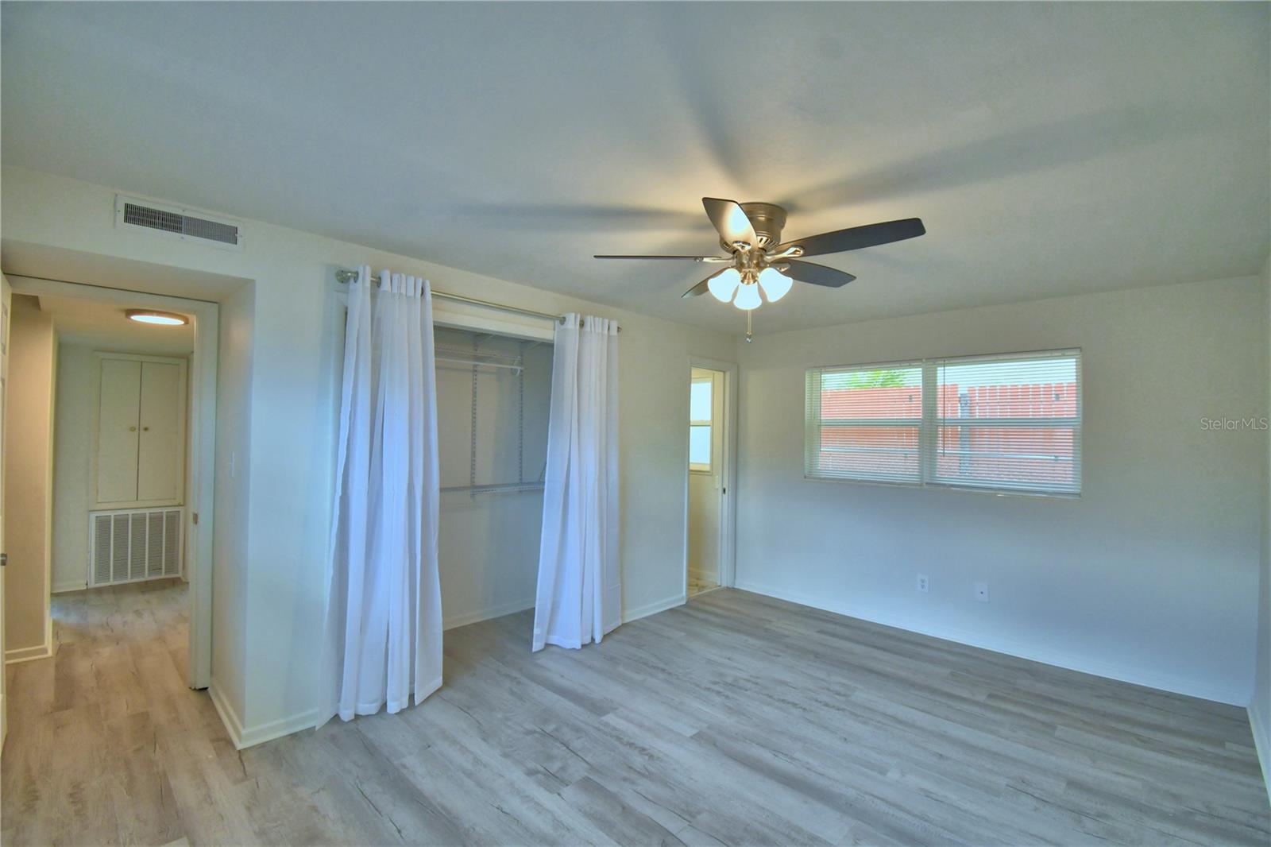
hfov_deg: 100.4
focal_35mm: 15
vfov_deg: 77.3
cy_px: 424
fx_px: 529
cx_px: 636
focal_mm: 10
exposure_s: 1/100
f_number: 4.5
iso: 400
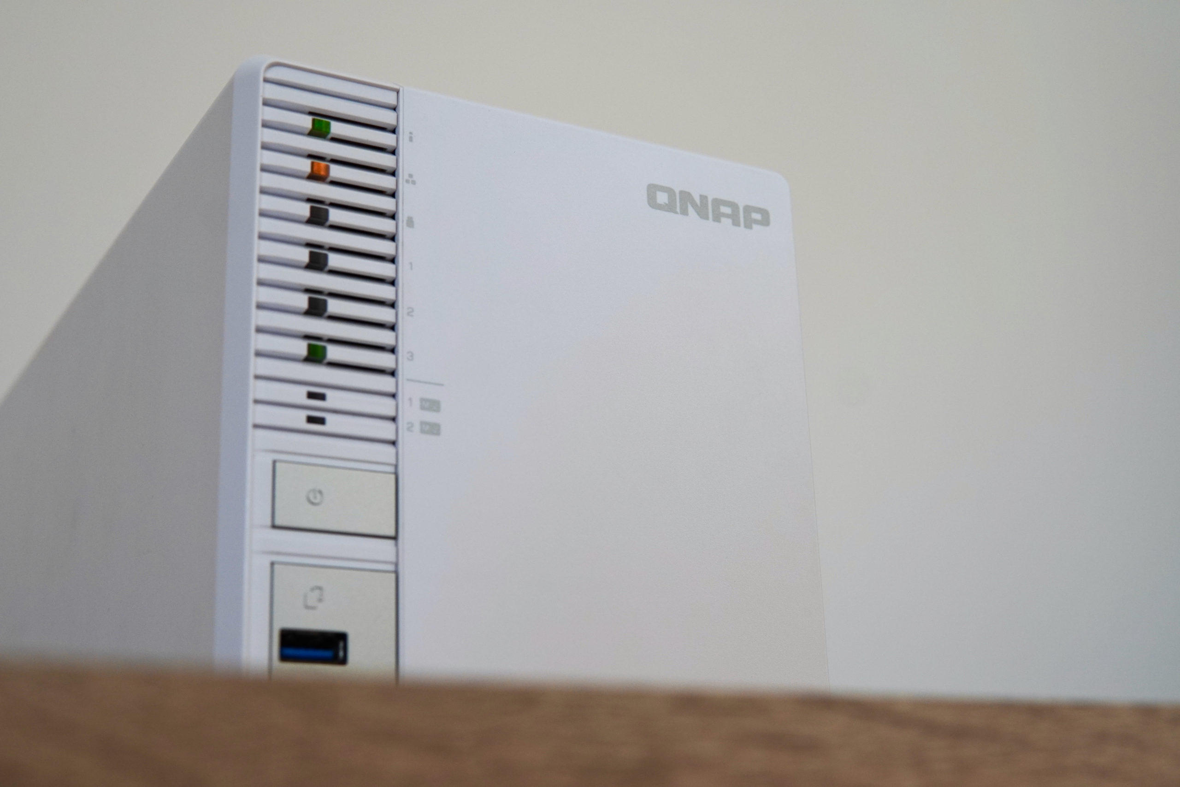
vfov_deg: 29.9
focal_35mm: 45
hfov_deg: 43.6
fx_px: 1475
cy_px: 394
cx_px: 590
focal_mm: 30
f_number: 4.5
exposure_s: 1/50
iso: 500
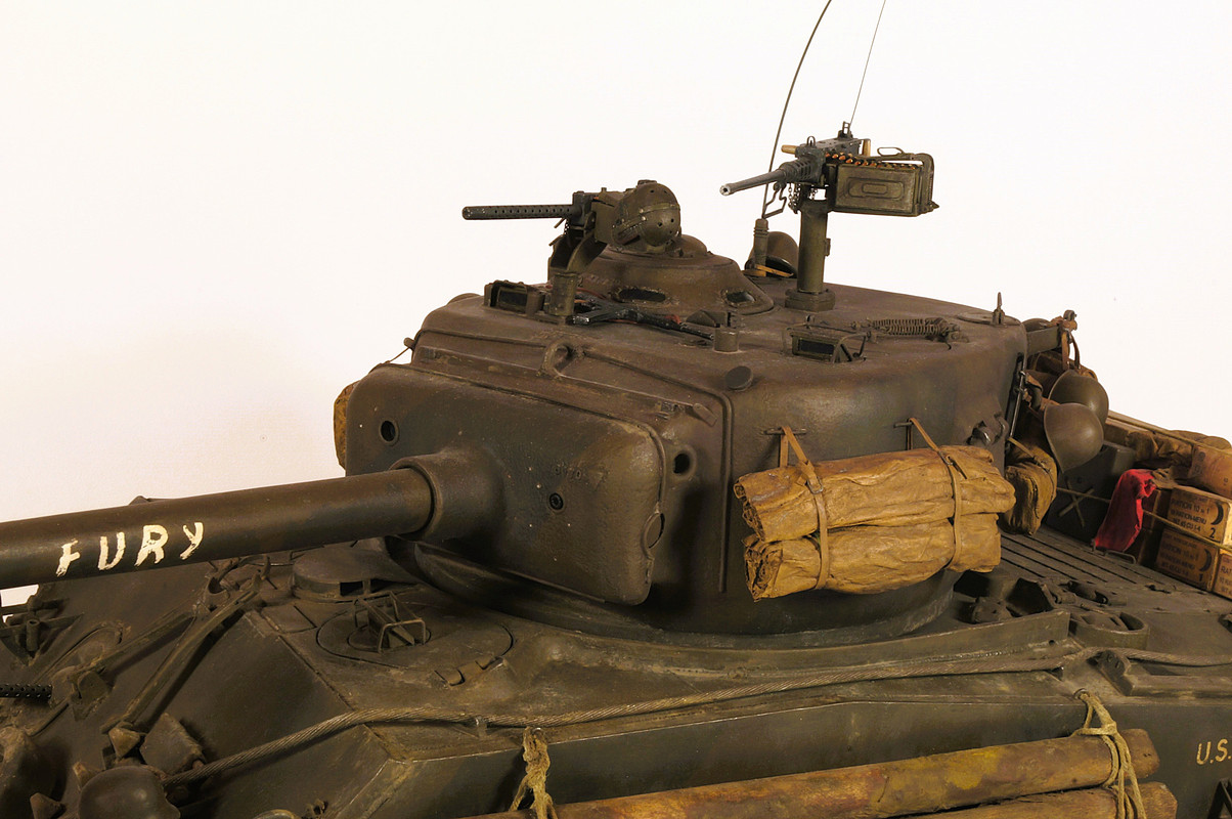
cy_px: 410
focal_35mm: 52
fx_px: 1778
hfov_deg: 38.2
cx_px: 616
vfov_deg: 25.9
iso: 200
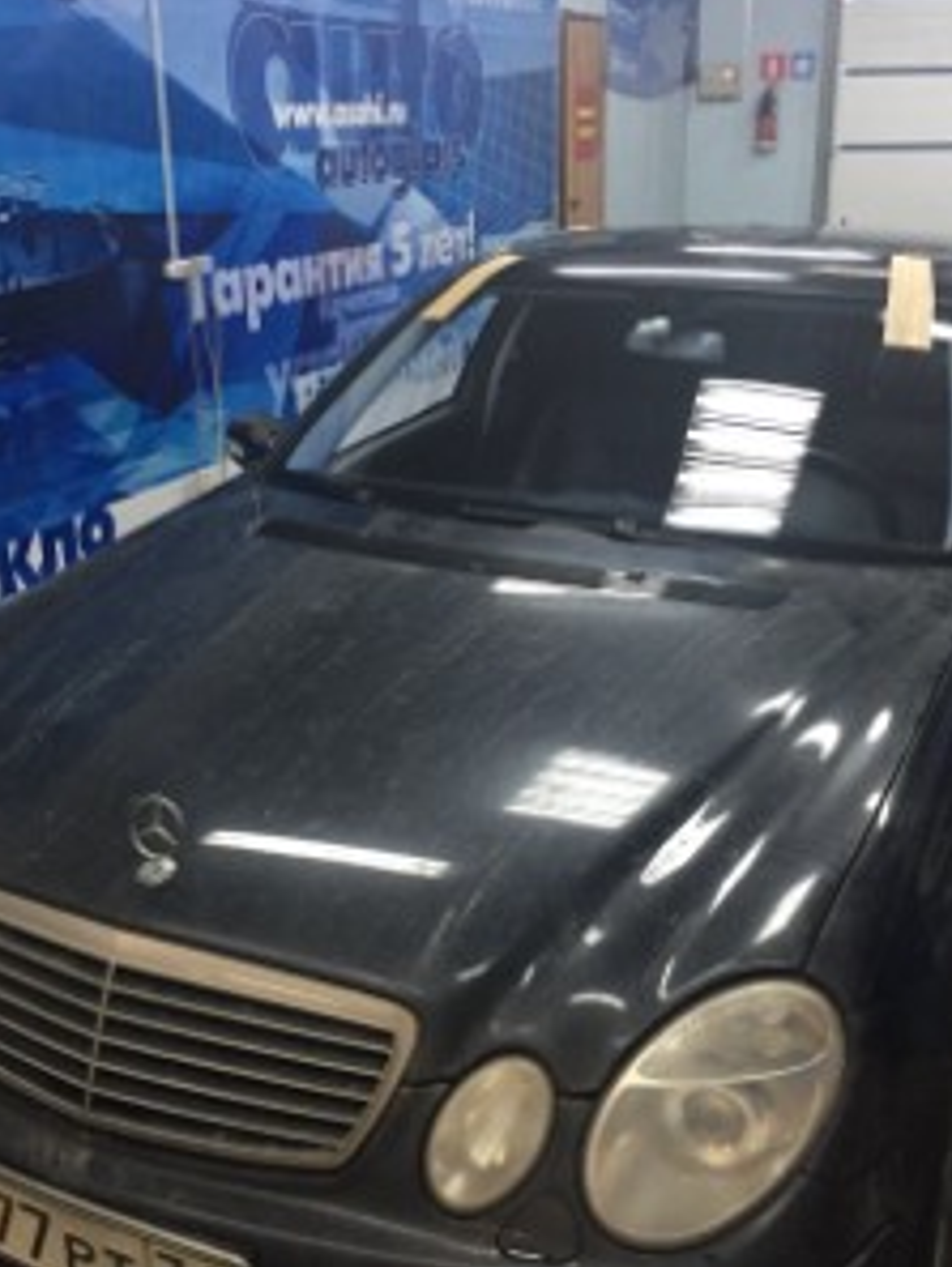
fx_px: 1429
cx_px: 470
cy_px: 631
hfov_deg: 36.8
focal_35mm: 39
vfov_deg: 47.8
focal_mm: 4.15
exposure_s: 1/33
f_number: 2.2
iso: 200
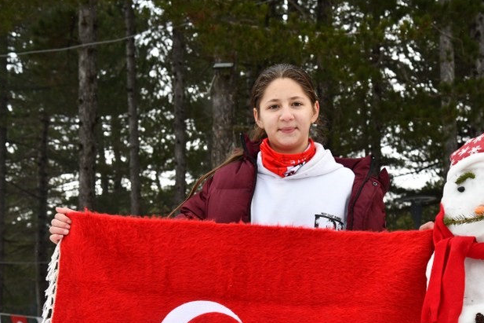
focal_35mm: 83
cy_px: 248
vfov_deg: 16.4
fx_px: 1116
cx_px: 303
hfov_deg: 24.4
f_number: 6.3
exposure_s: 1/500
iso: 800
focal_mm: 50
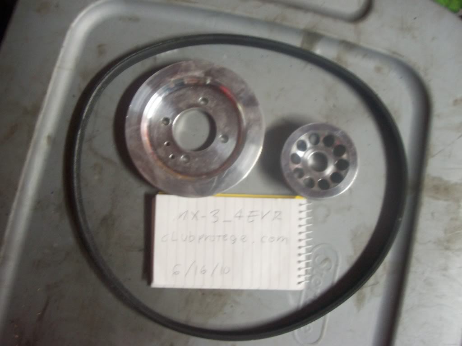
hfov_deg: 50.1
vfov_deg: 38.7
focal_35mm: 37
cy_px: 173
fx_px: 494
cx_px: 231
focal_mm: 5.6
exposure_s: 1/8
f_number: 2.8
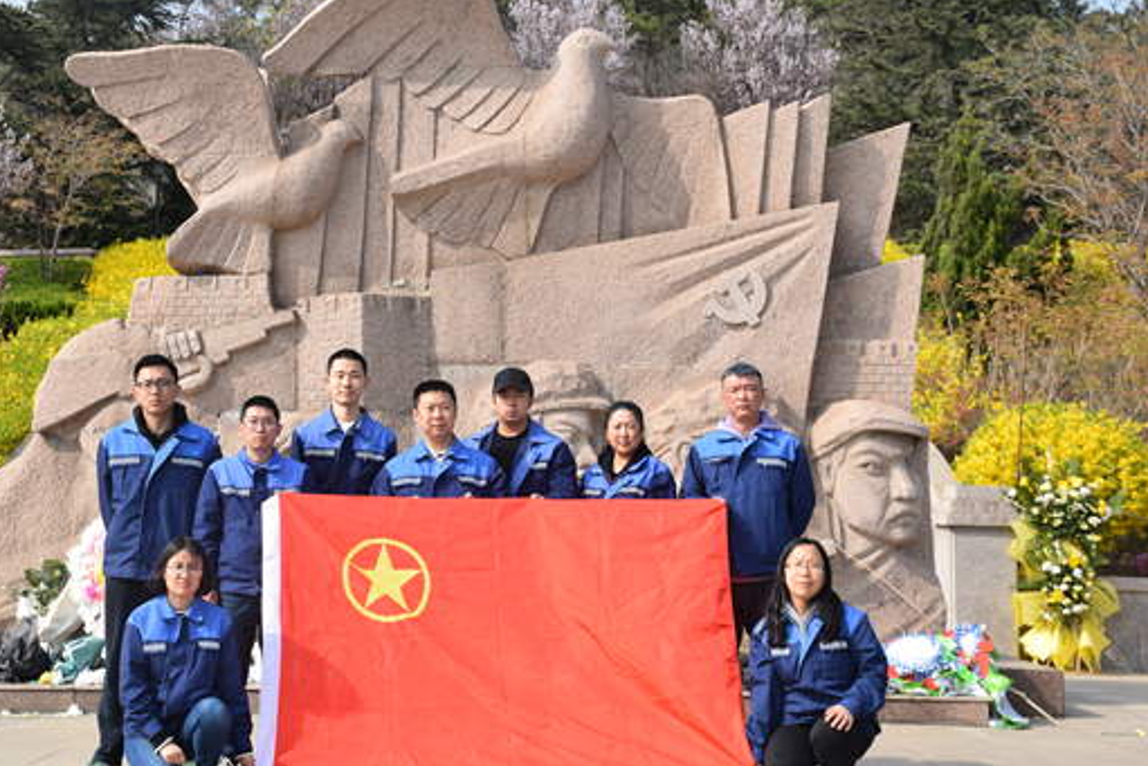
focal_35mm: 62
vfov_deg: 22.1
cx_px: 481
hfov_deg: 32.5
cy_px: 373
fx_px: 1964
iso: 200
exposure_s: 1/320
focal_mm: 35
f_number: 9
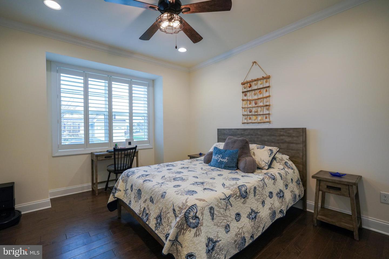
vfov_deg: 73.7
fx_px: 173
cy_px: 130
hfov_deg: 96.7
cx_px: 194
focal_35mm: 16
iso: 1000
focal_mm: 16
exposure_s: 1/160
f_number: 4
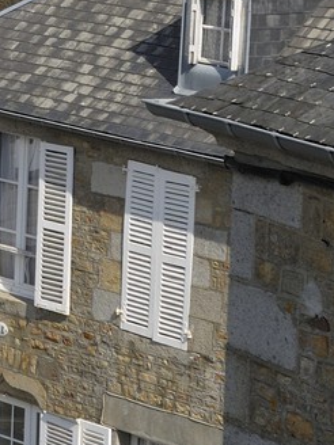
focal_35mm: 225
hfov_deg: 6.1
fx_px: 2895
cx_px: -675
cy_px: -160
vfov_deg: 8.6
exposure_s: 1/160
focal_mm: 32
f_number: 9.5
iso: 100
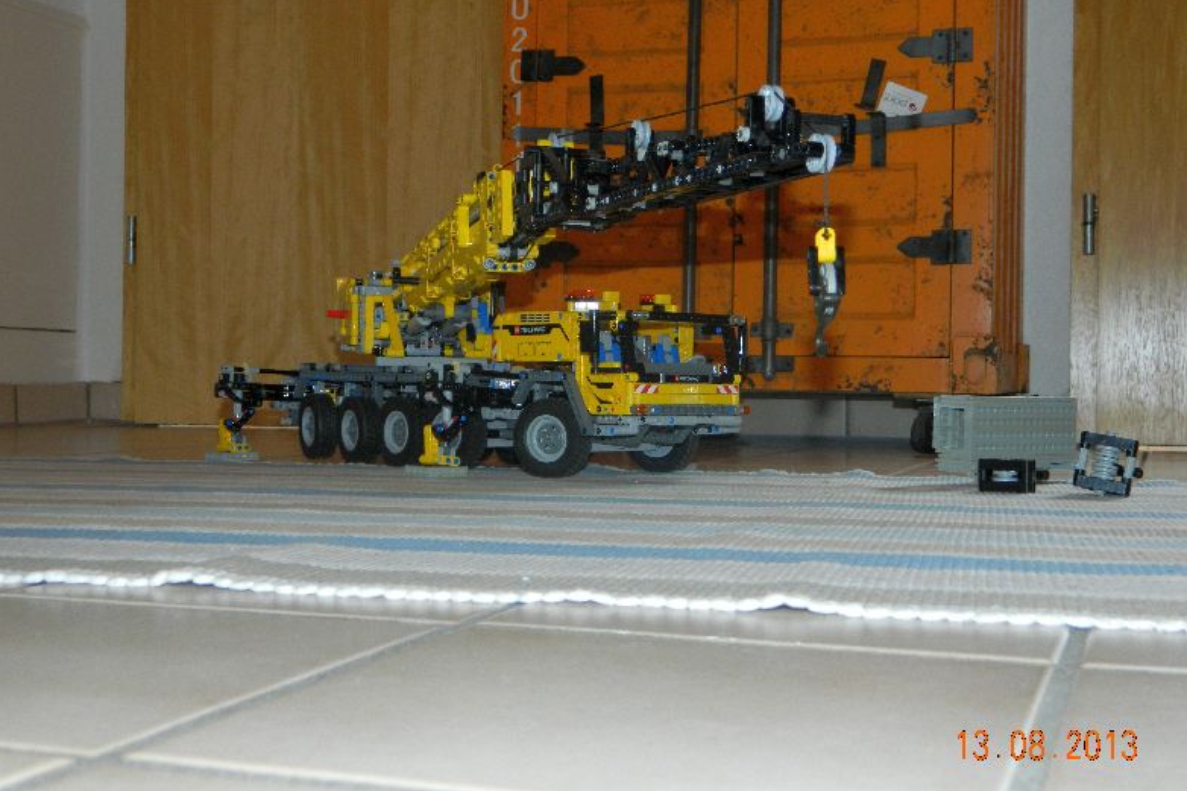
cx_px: 606
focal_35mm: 50
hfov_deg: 39.6
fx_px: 1648
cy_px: 386
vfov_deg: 27.0
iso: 200
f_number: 3.6
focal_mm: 8.4
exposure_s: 1/30
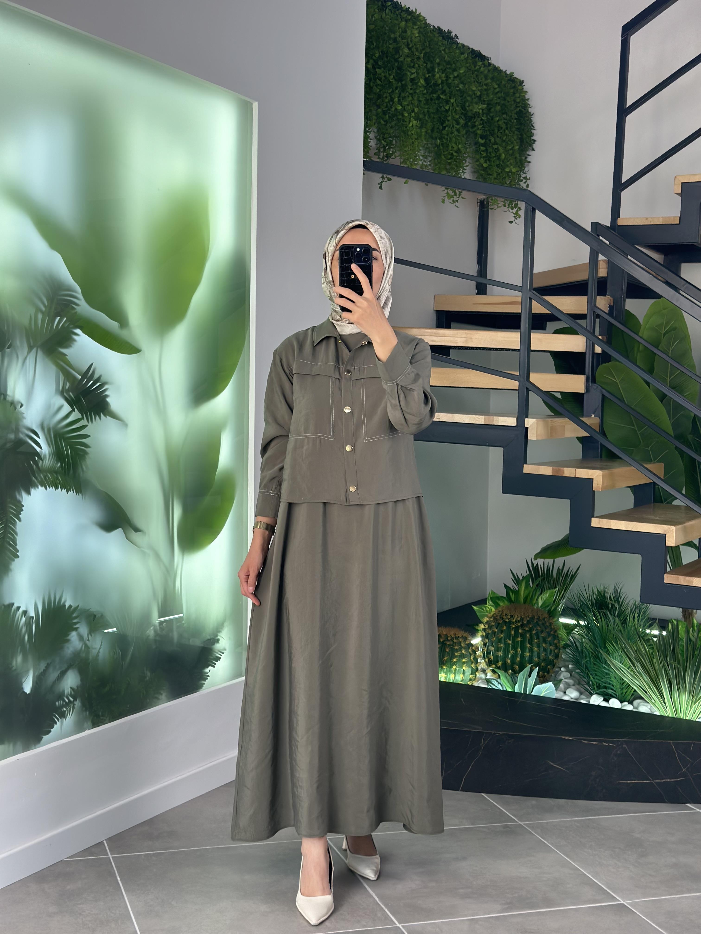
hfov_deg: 30.3
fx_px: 1296
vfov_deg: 39.7
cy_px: 467
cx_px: 350
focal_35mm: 48
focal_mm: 6.86
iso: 80
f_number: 1.78
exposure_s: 1/295
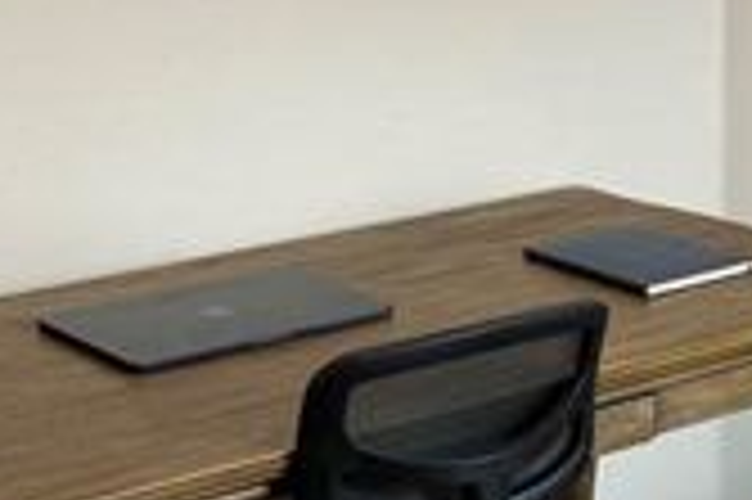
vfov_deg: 12.0
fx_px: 2379
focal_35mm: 114
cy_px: 198
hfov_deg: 17.6
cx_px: 741
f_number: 1.8
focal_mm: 4.25
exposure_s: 1/60
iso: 64
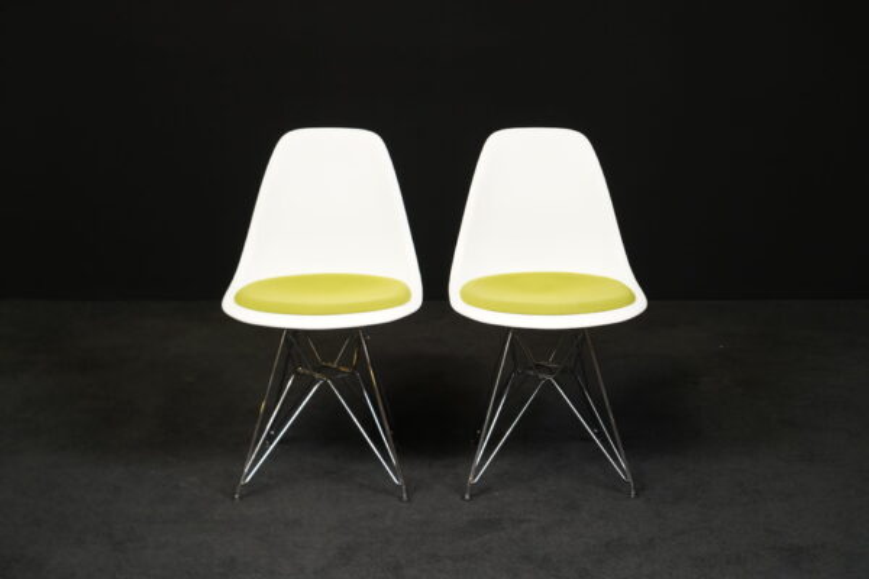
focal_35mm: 62
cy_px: 290
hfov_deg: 32.4
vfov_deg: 21.9
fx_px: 1496
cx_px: 434
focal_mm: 62
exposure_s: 1/100
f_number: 7.1
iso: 2500
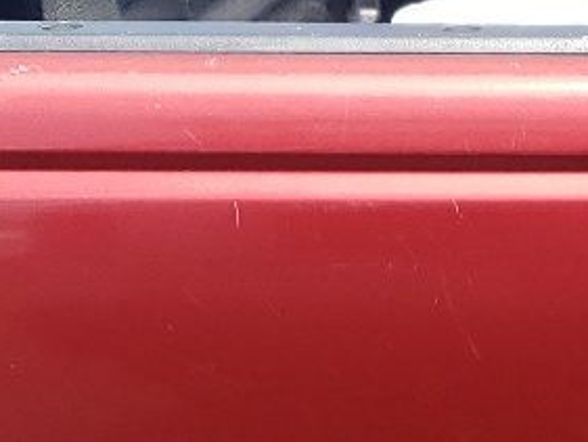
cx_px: 797
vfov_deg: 10.0
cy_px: 350
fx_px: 2515
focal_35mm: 148
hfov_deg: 12.8
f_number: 1.5
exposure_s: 1/1667
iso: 50
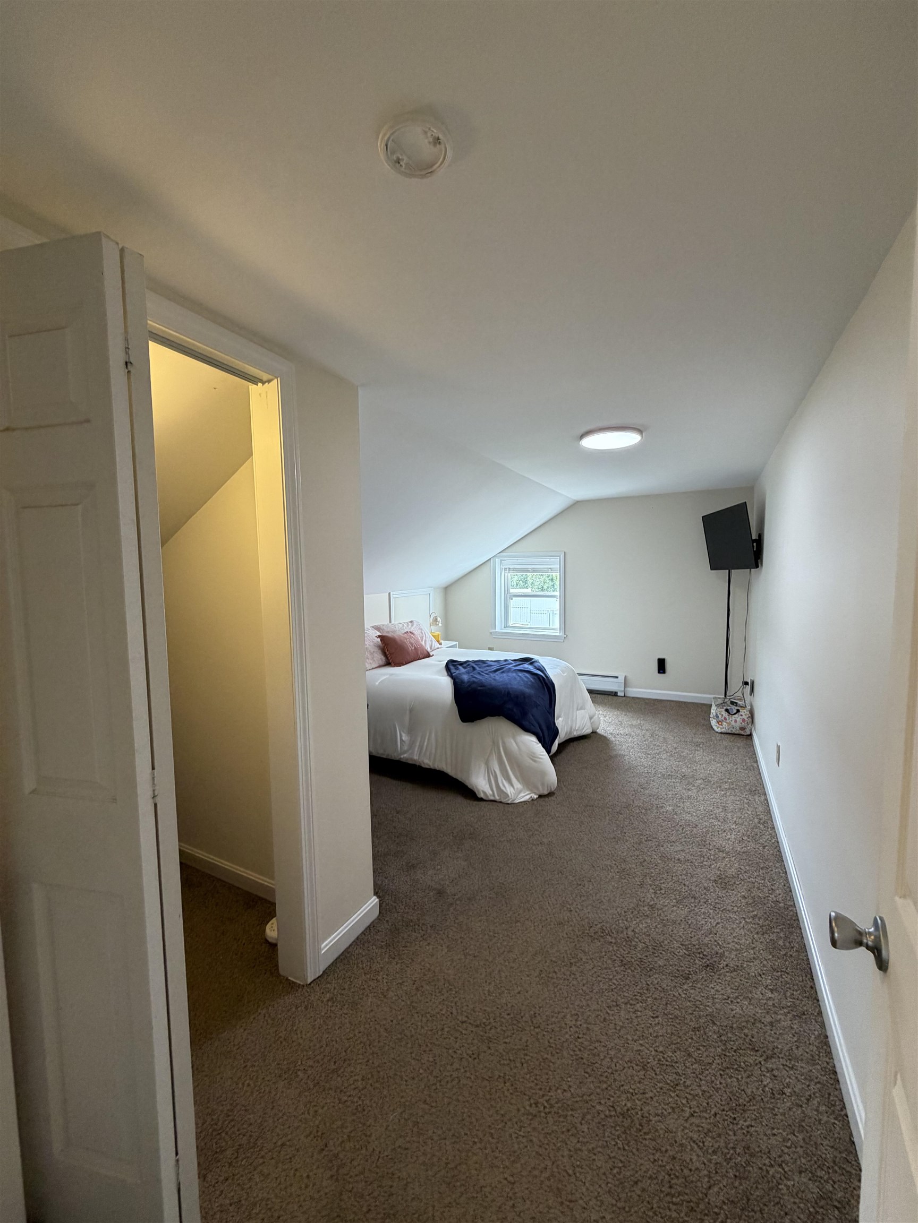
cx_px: 459
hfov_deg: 85.7
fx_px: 495
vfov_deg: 102.1
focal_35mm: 14
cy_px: 612
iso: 160
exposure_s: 1/60
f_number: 2.2
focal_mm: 2.22
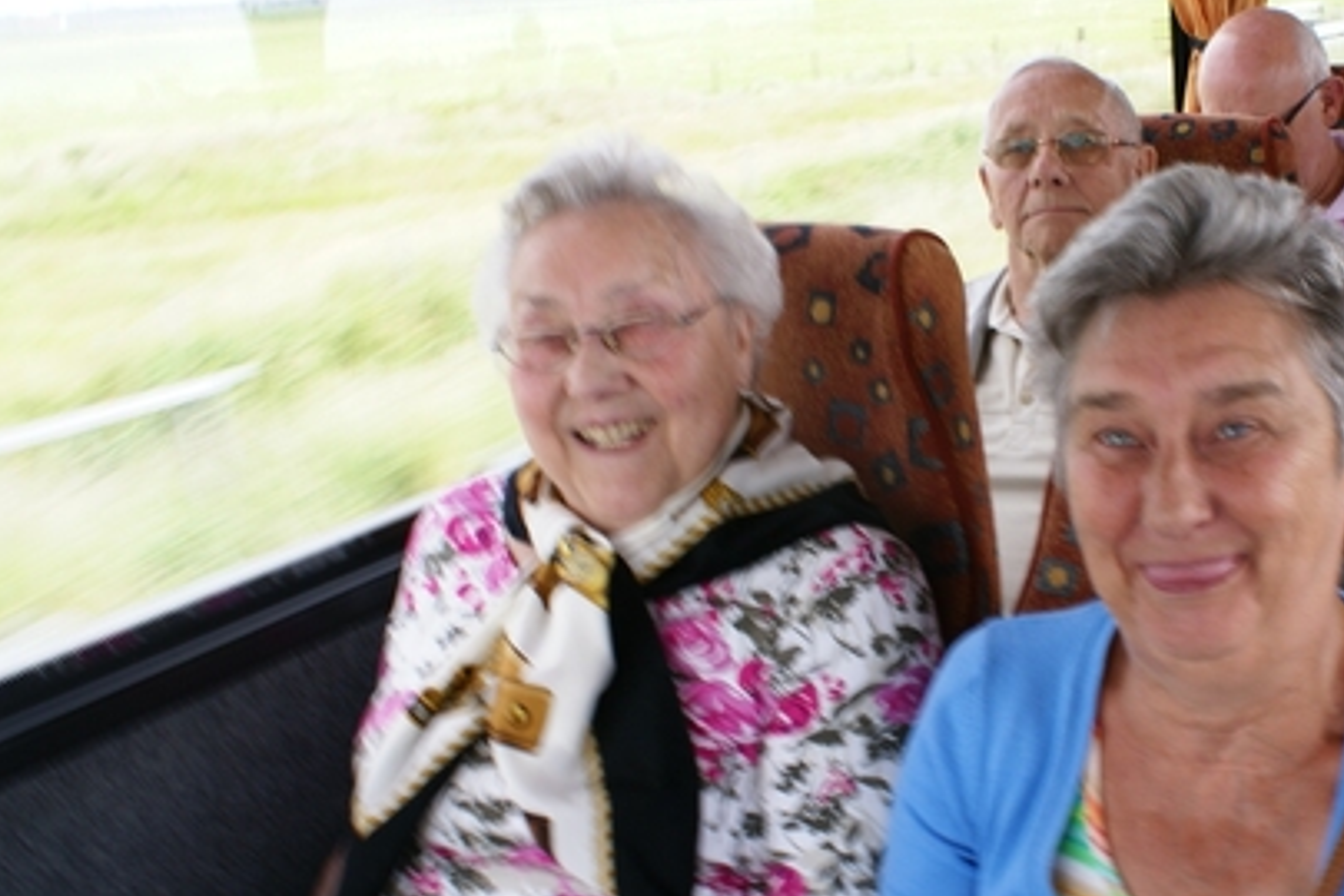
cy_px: 491
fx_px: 1493
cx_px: 989
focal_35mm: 40
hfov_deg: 46.9
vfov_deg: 33.4
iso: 100
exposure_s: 1/60
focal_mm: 18
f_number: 6.3
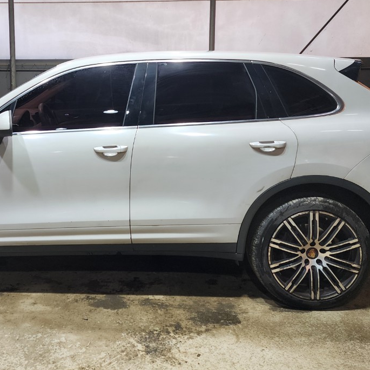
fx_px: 460
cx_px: 111
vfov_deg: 43.0
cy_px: 113
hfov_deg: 43.0
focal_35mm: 38
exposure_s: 1/120
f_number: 1.8
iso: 125
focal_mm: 6.4
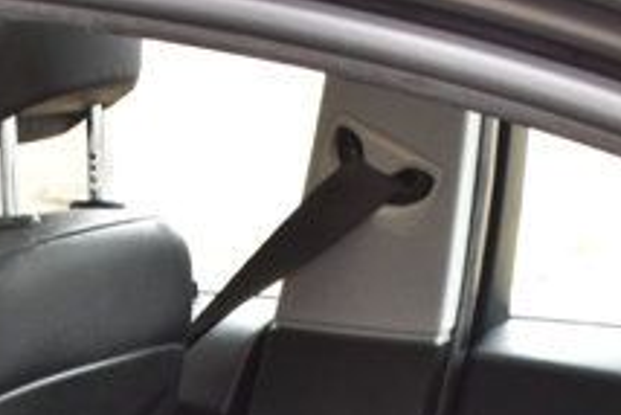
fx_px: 2969
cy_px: 981
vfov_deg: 7.5
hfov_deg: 11.7
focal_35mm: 172
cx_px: -119
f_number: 6.3
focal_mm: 24
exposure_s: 1/15
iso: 500
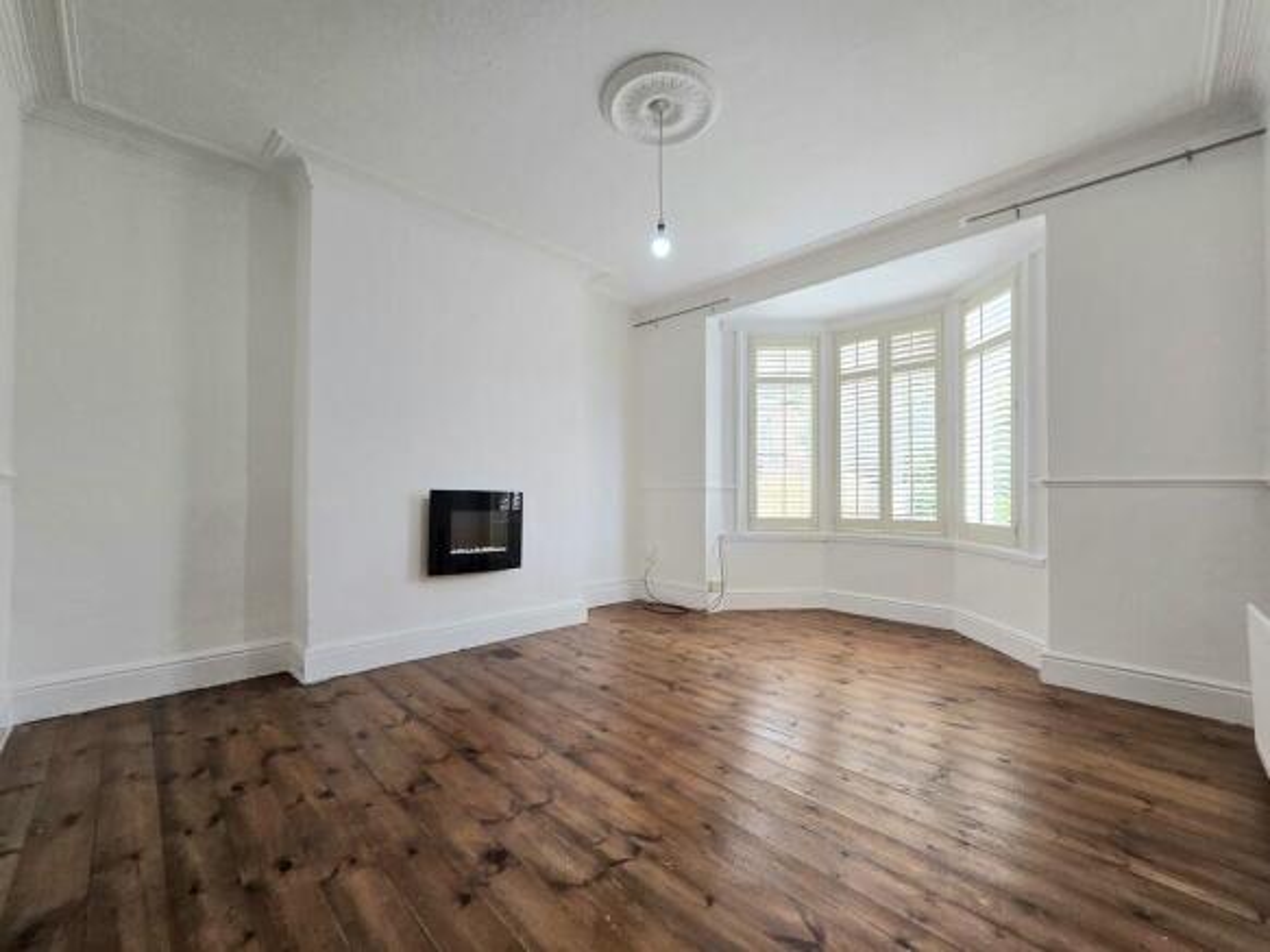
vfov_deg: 89.9
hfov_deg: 106.2
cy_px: 476
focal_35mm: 13
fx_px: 477
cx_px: 635
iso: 64
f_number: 2.2
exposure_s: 1/50.3
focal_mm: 2.2
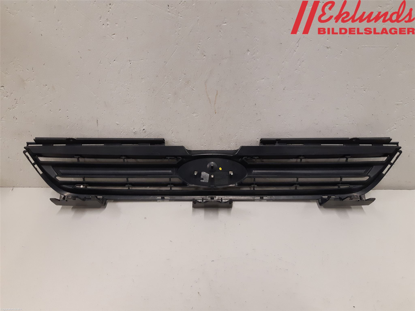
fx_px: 312
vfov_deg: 53.1
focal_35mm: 26
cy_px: 156
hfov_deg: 67.3
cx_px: 208
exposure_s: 1/50
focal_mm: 3.93
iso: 160
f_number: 1.7
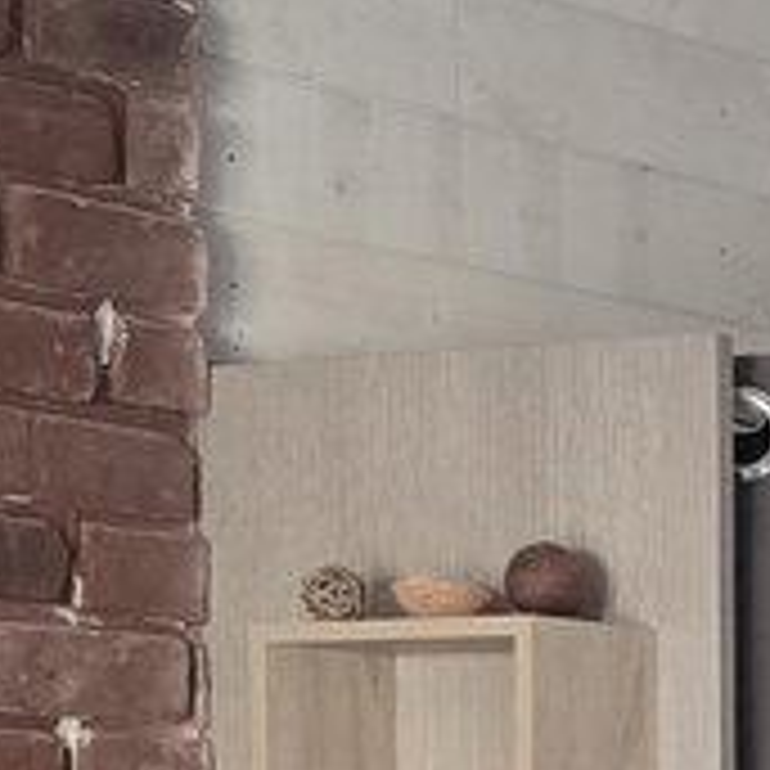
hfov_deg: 8.7
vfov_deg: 8.8
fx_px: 4782
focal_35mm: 190
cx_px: 1549
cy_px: 1396
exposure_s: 1/120
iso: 640
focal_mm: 6.3
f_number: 1.7
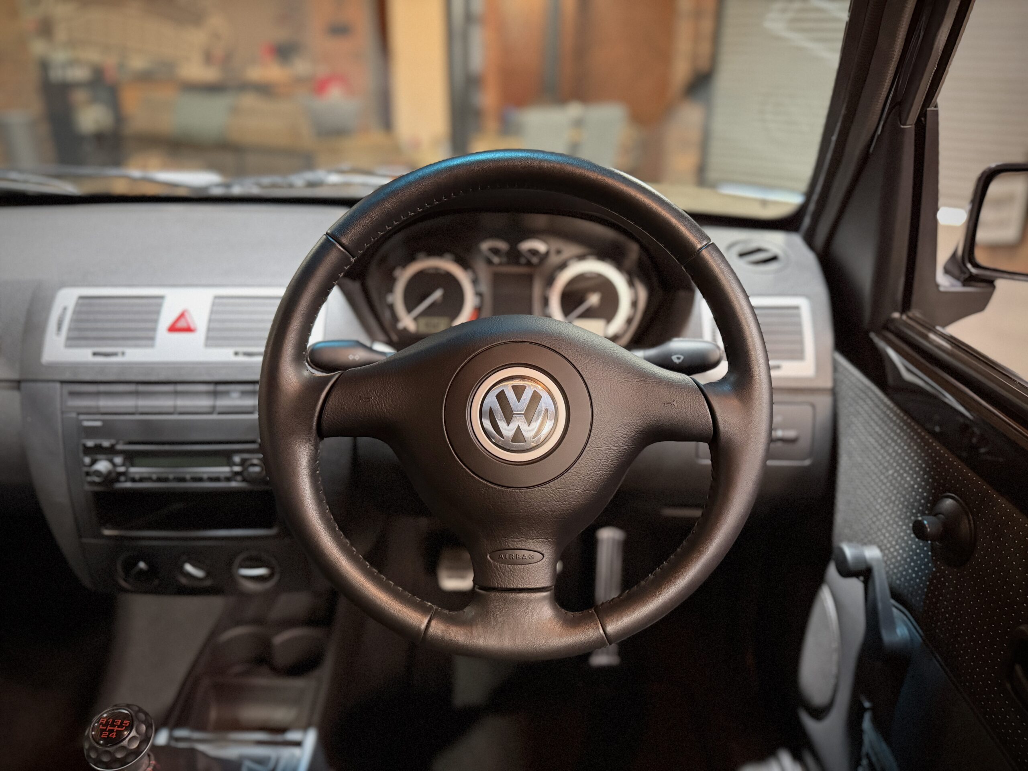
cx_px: 514
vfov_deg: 56.8
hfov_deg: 71.6
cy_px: 386
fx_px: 713
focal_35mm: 24
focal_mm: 6.76
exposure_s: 1/40
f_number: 1.78
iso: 1000
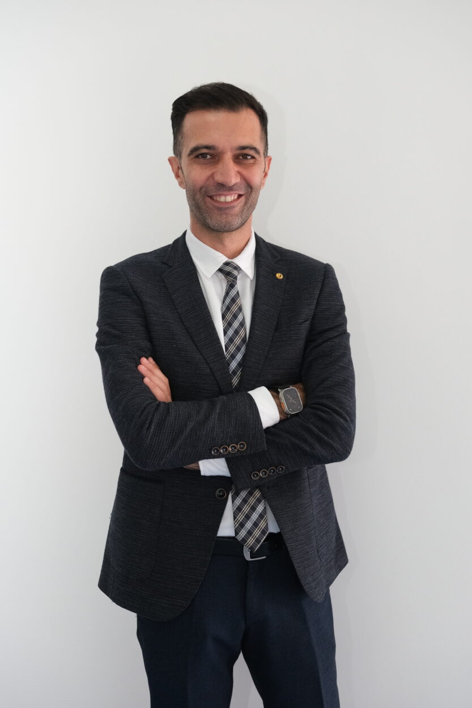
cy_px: 354
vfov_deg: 48.5
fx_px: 787
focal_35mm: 40
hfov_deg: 33.4
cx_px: 236
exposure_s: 1/250
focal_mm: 26.6
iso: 2500
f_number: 4
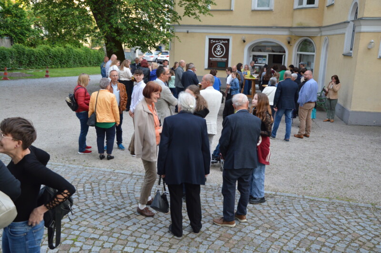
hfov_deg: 53.2
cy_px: 126
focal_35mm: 36
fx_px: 381
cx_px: 190
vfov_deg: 36.8
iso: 400
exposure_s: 1/60
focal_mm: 24
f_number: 4
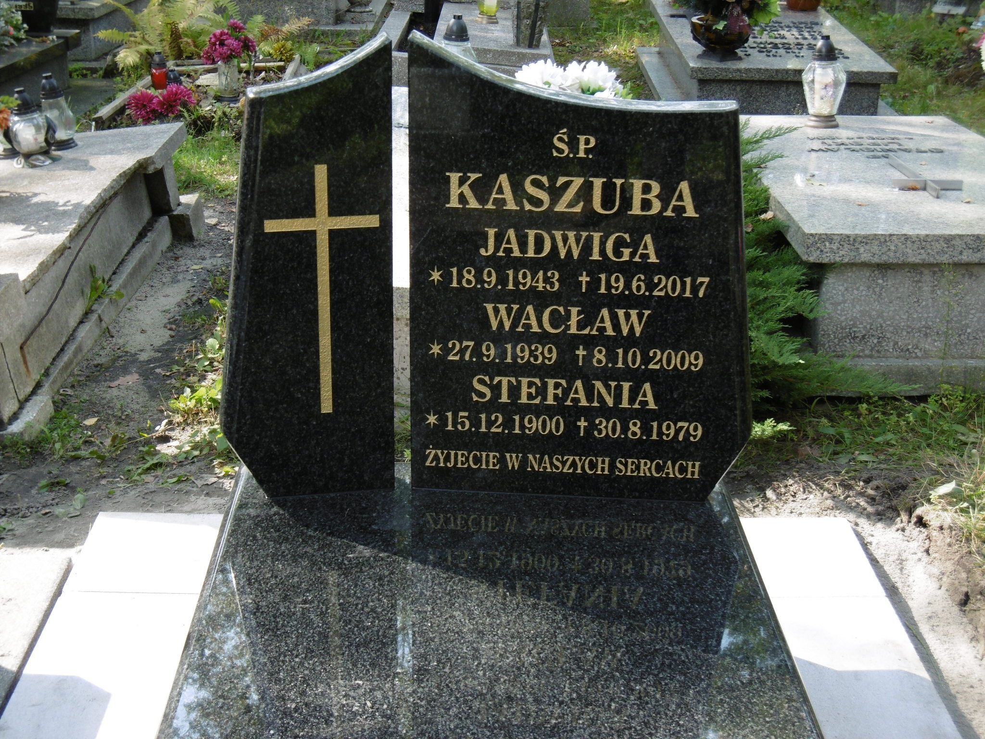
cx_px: 492
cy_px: 370
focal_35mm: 59
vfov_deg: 24.8
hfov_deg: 32.7
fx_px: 1679
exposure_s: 1/100
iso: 100
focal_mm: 10.5
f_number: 4.2
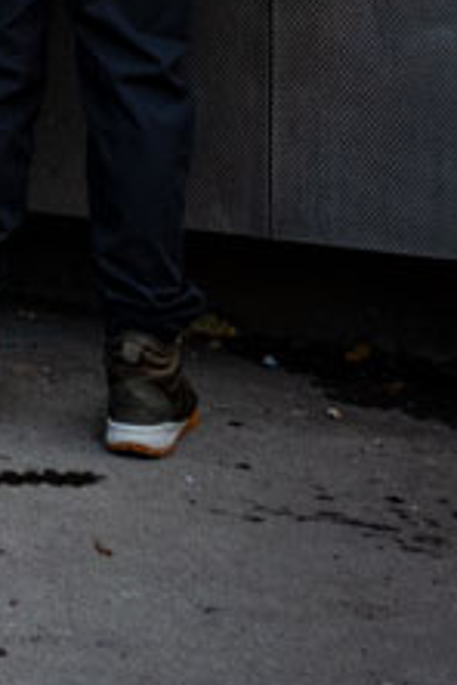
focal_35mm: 218
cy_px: -1203
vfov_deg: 8.3
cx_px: -605
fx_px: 4149
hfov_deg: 6.1
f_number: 5.6
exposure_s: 1/125
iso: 1000
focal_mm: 22.4
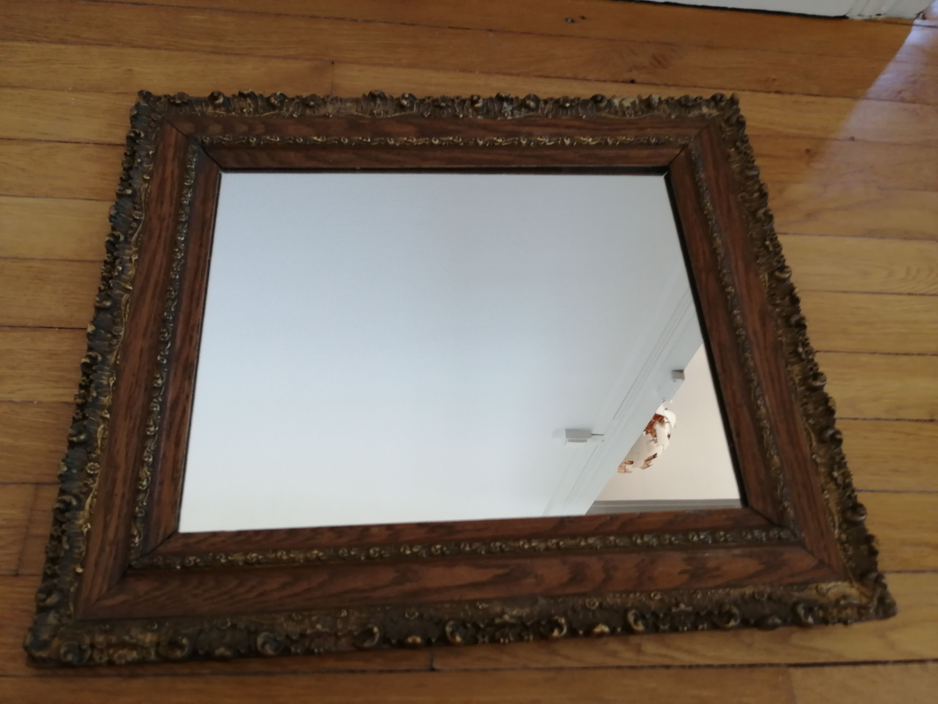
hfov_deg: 65.3
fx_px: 732
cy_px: 352
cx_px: 469
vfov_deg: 51.4
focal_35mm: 27
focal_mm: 3.96
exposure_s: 1/33.3
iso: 125
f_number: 1.8
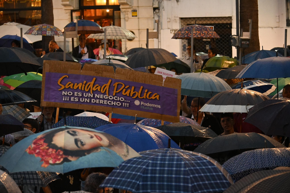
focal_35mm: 136
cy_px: 96
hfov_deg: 15.0
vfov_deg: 10.0
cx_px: 145
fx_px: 1099
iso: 5000
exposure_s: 1/125
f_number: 5.6
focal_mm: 91
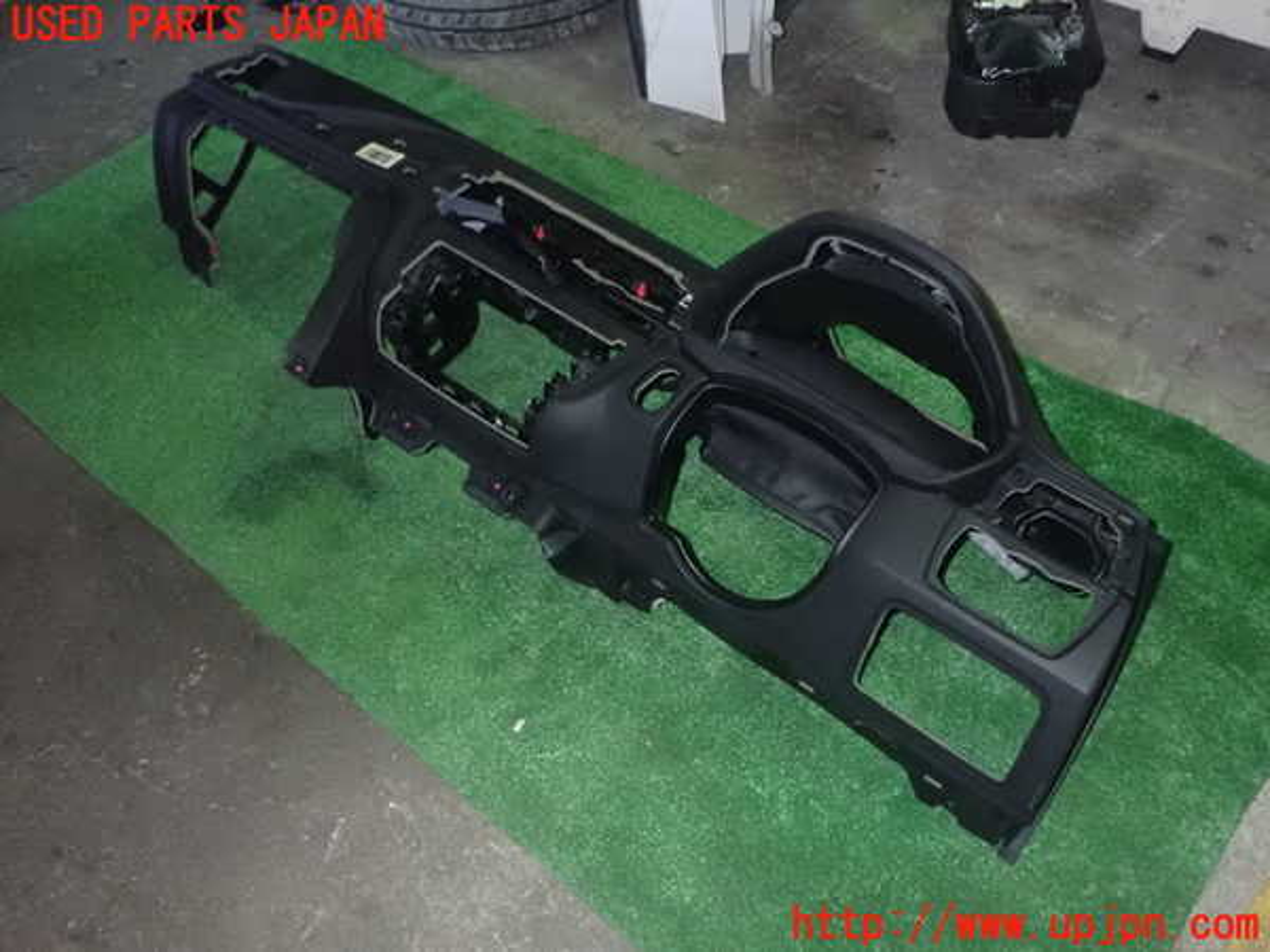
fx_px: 1174
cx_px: 635
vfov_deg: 44.2
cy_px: 476
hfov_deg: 56.8
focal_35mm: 32
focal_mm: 5.79
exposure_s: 1/30
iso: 1600
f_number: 7.1
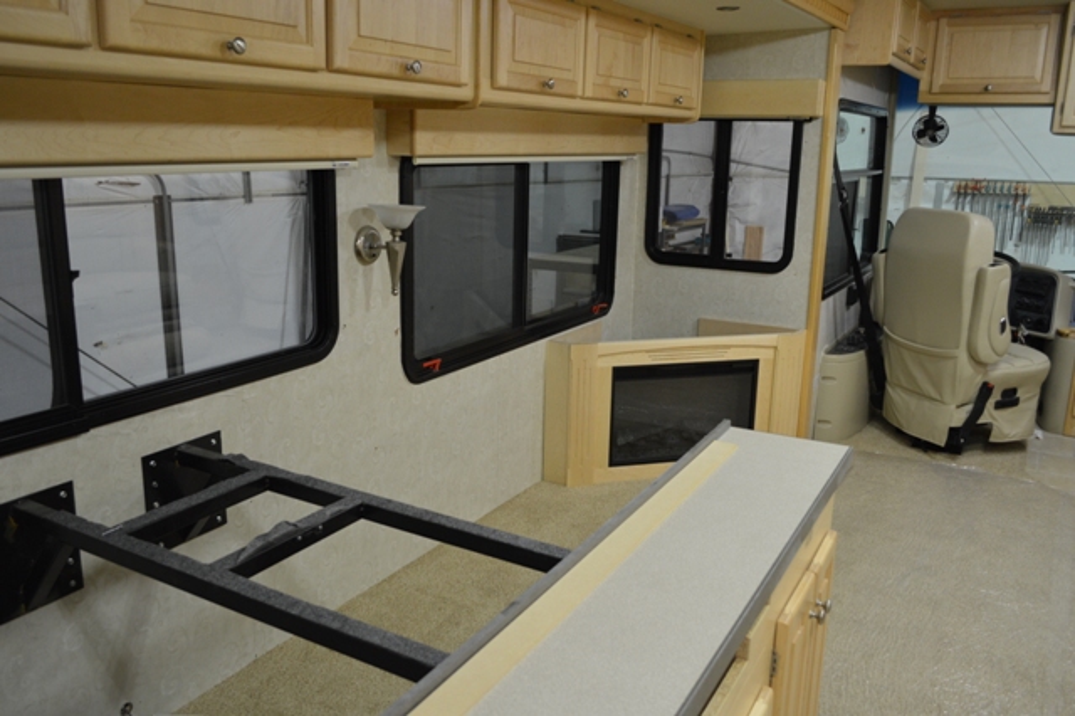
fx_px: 895
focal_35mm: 30
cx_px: 538
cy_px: 358
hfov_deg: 62.0
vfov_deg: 43.6
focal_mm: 20
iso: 800
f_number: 3.8
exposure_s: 1/25
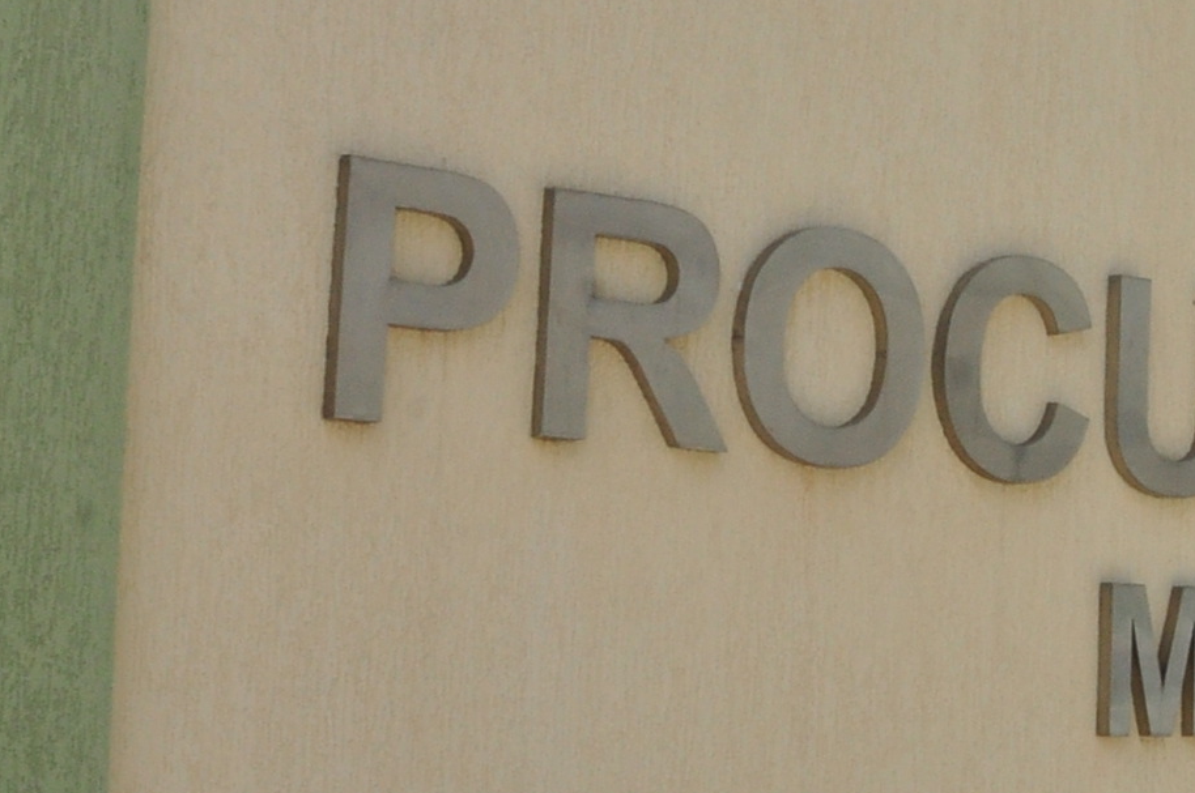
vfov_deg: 14.4
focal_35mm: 95
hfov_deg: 19.6
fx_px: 3150
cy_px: 410
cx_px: 1587
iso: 400
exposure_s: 1/200
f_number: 22
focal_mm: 18
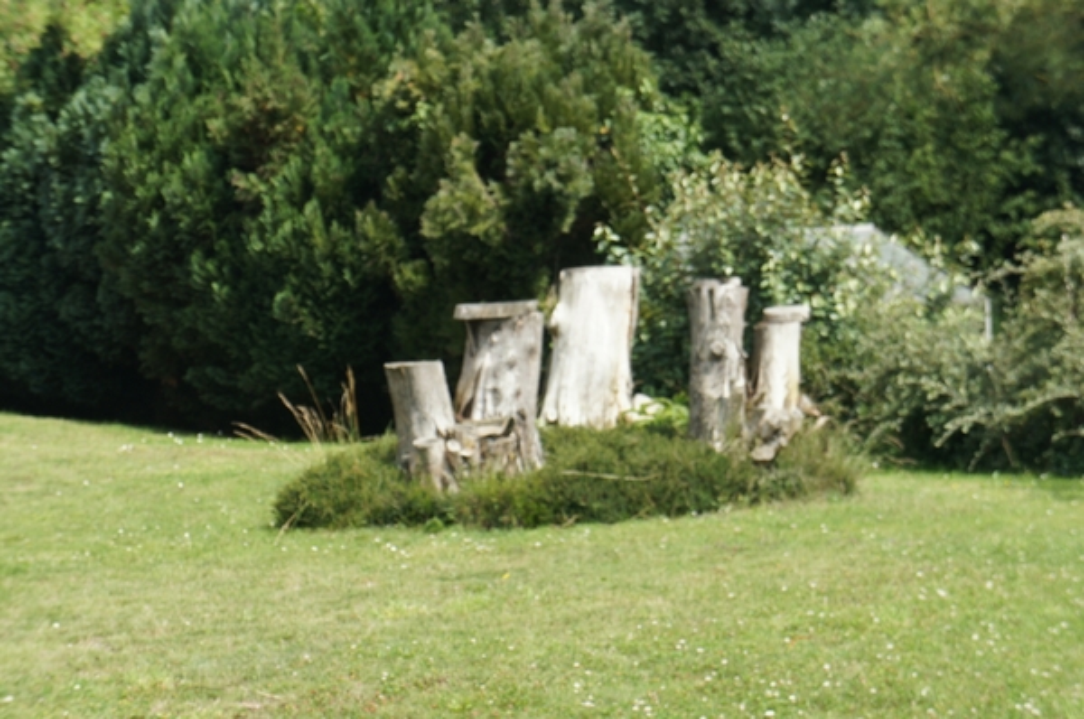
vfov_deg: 16.5
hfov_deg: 24.7
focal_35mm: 82
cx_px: 542
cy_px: 360
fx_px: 2480
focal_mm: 55
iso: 200
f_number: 8
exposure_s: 1/250
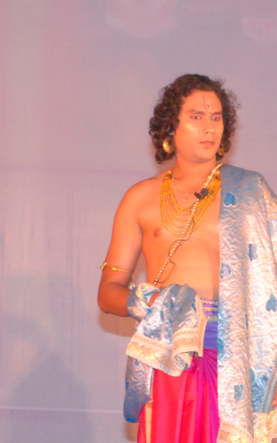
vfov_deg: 10.8
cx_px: 345
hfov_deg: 6.8
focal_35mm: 193
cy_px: 363
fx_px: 2330
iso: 1600
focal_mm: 50
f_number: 5
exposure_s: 1/125
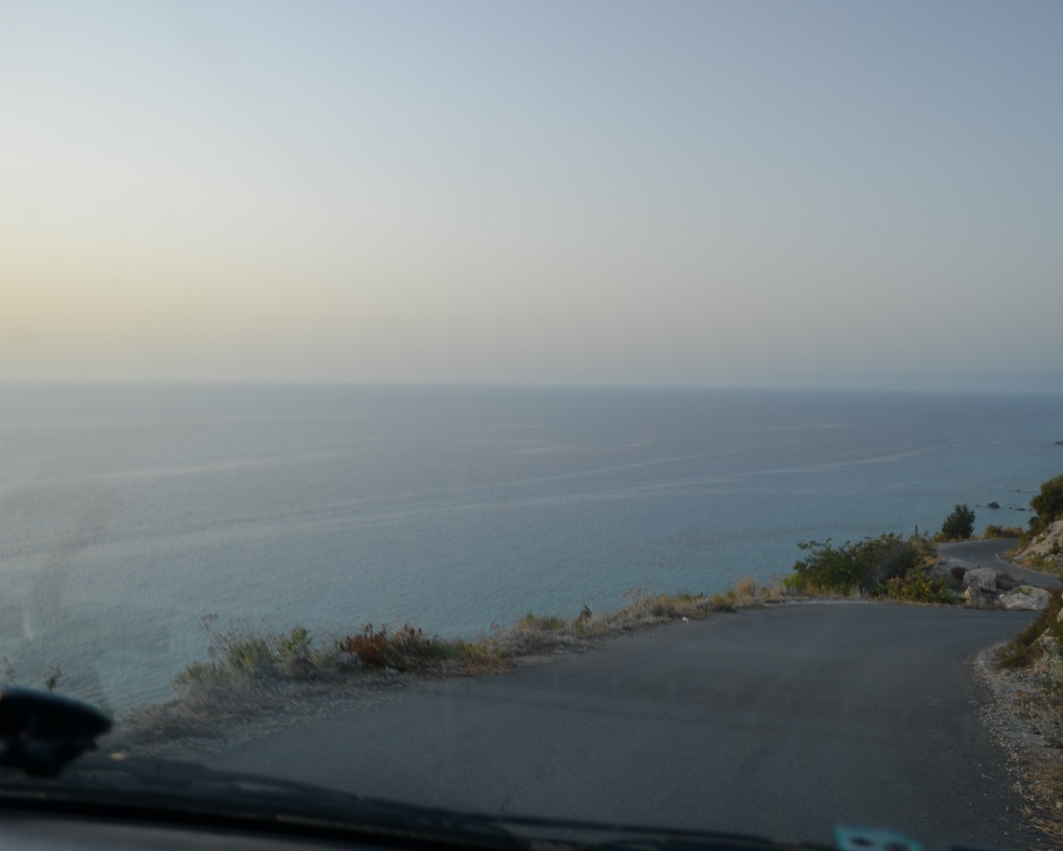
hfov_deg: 57.2
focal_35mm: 31
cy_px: 426
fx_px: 975
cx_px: 545
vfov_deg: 47.1
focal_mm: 18
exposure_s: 1/60
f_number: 4
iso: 125
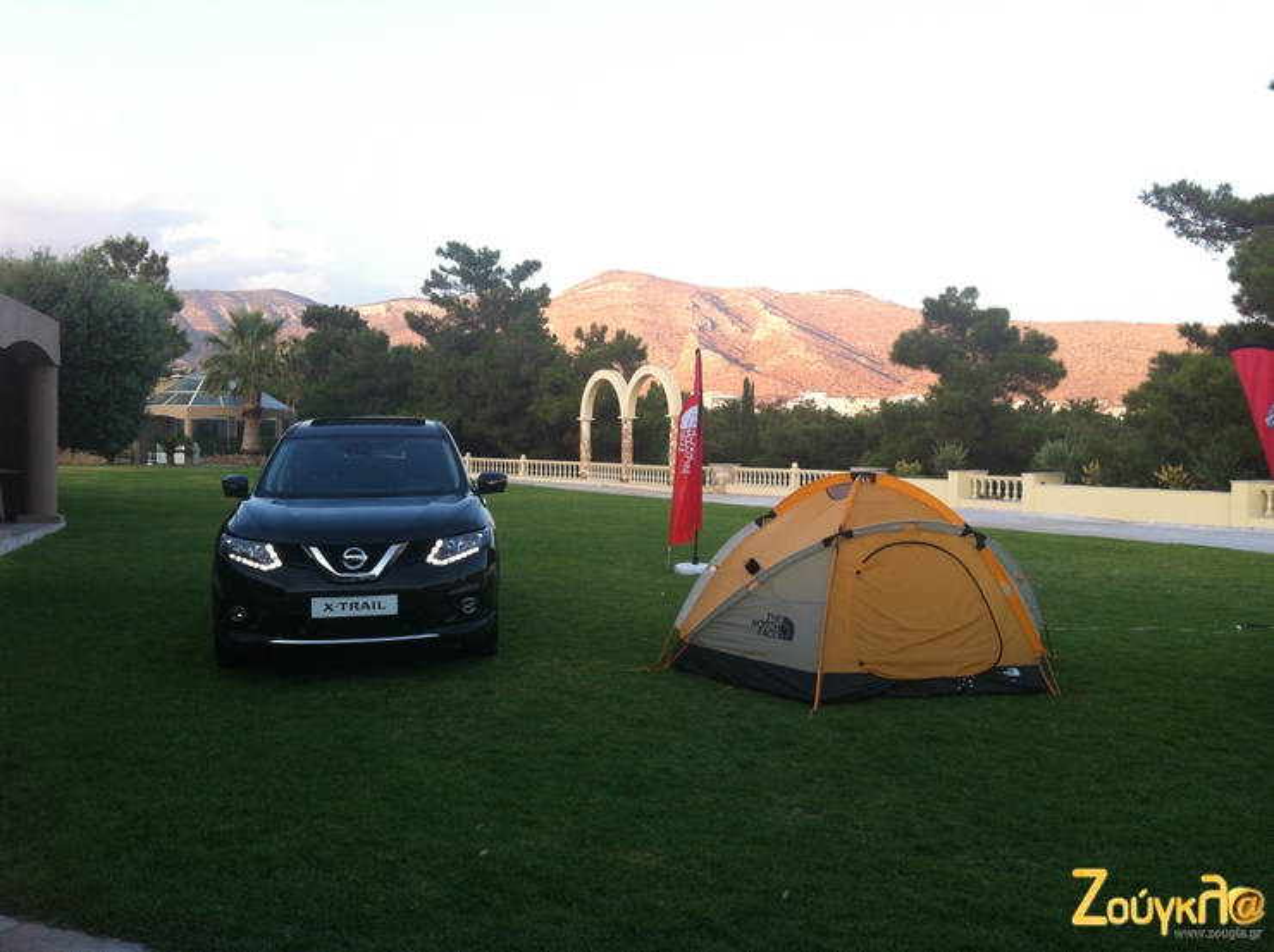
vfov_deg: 40.6
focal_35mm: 35
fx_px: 1286
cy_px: 476
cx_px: 637
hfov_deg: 52.7
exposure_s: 1/132
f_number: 2.8
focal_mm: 3.85
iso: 80
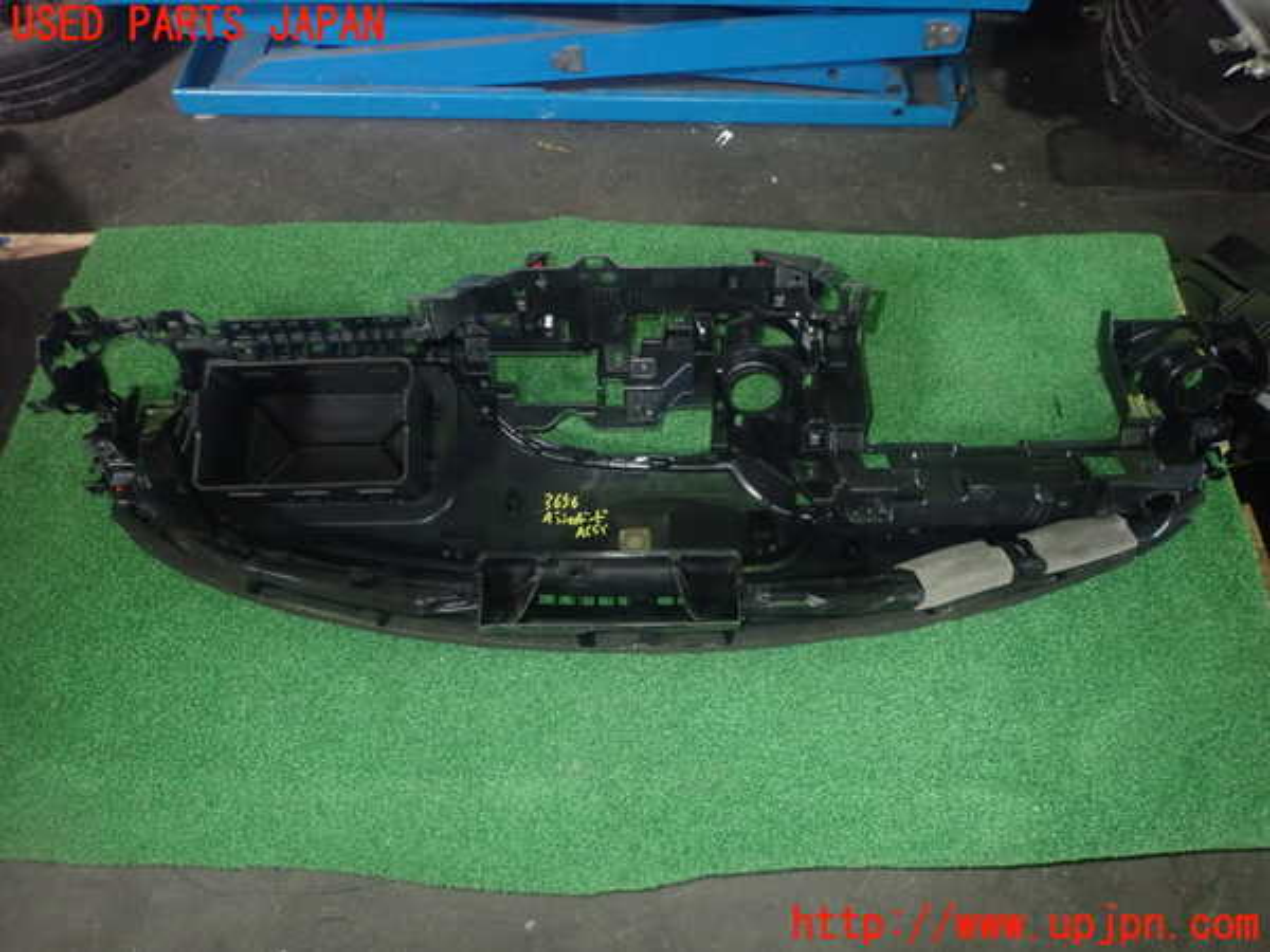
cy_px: 476
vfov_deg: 54.9
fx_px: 917
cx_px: 635
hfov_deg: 69.4
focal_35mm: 25
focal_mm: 4.5
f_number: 5.6
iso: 800
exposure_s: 1/30
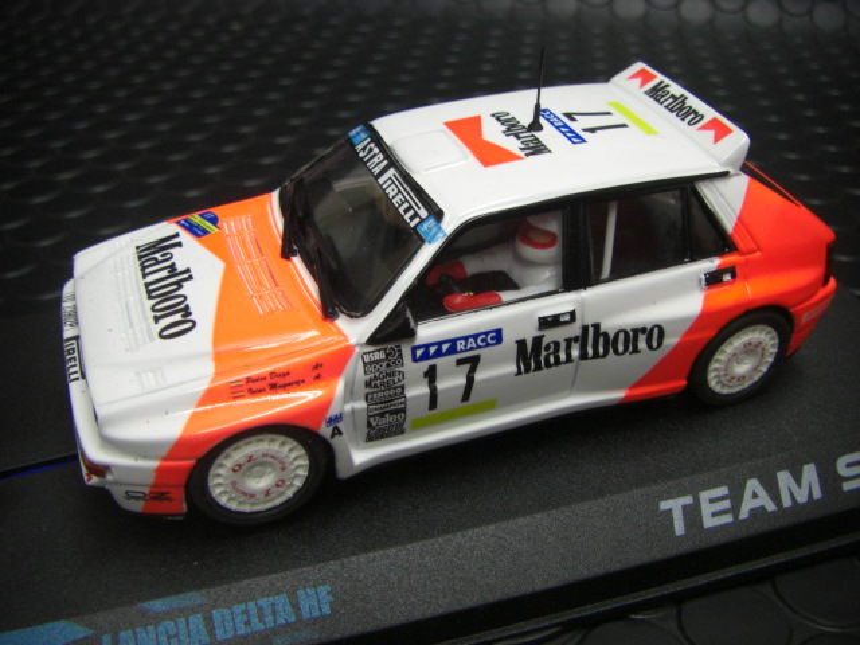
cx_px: 430
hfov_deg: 49.0
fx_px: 944
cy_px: 322
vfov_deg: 37.7
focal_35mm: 38
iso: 200
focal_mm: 6.3
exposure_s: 1/40
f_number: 3.4
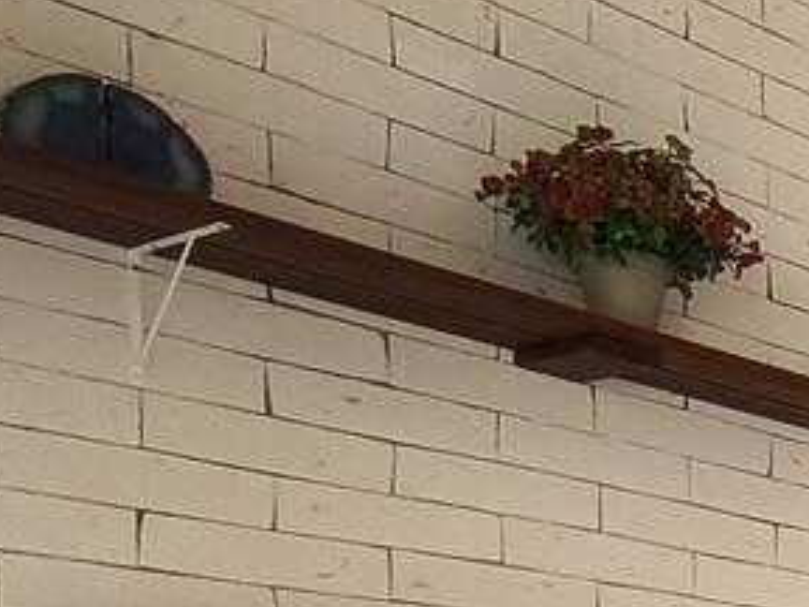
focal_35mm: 80
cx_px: 1823
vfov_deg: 16.7
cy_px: 913
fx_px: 1870
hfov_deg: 15.8
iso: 160
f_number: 2.2
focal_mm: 1.65
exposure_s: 1/40
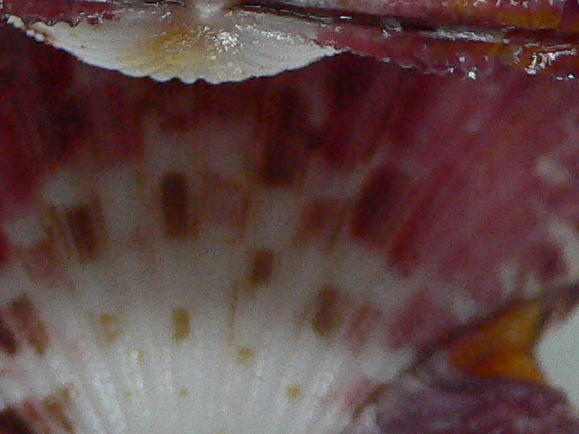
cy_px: -236
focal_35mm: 125
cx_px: 204
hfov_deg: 15.7
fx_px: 2091
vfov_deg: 11.3
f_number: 2.8
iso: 200
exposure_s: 1/60
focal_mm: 4.6
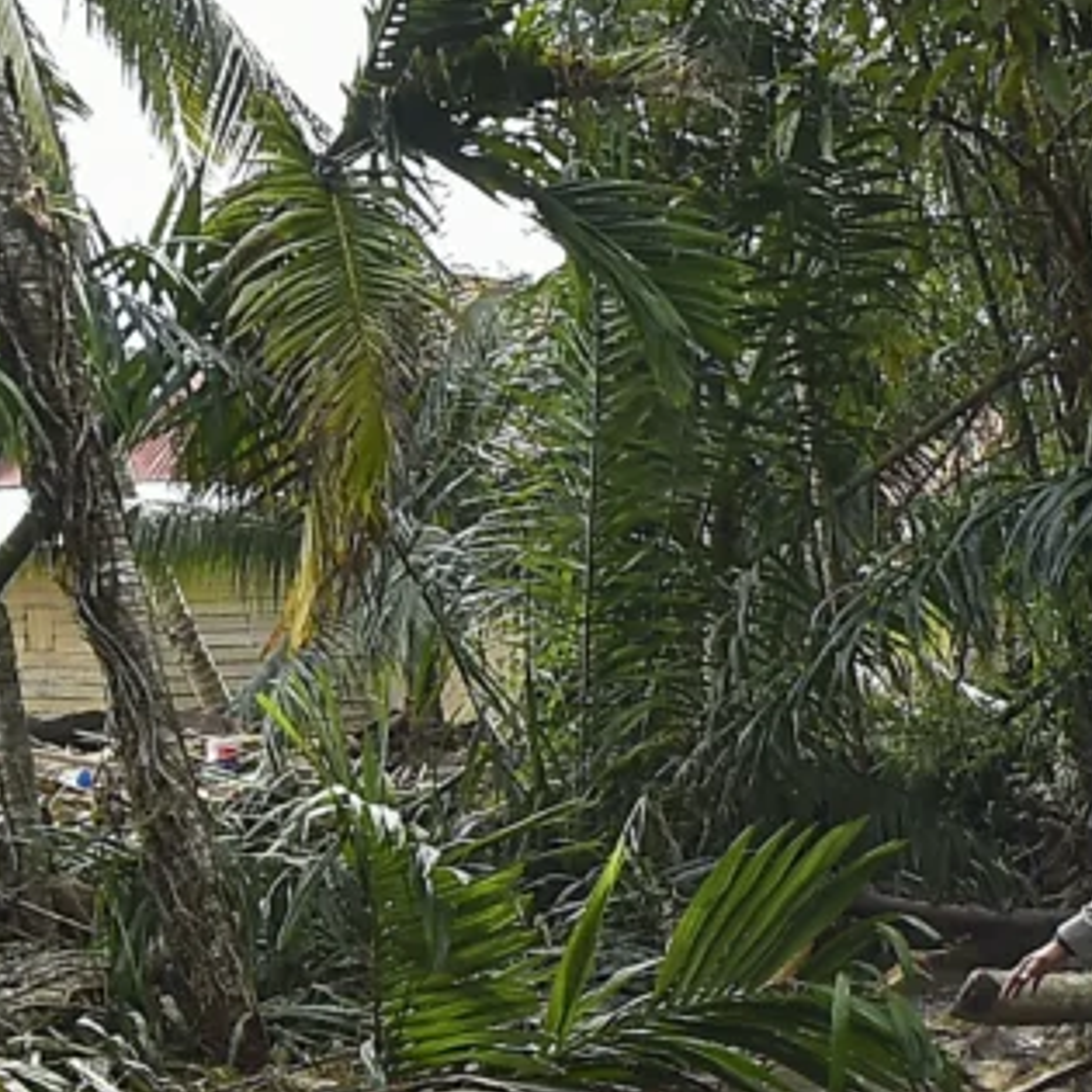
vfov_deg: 24.6
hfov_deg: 28.0
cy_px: 1518
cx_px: 1061
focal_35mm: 58
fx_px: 2070
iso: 1000
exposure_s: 1/640
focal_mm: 14
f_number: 5
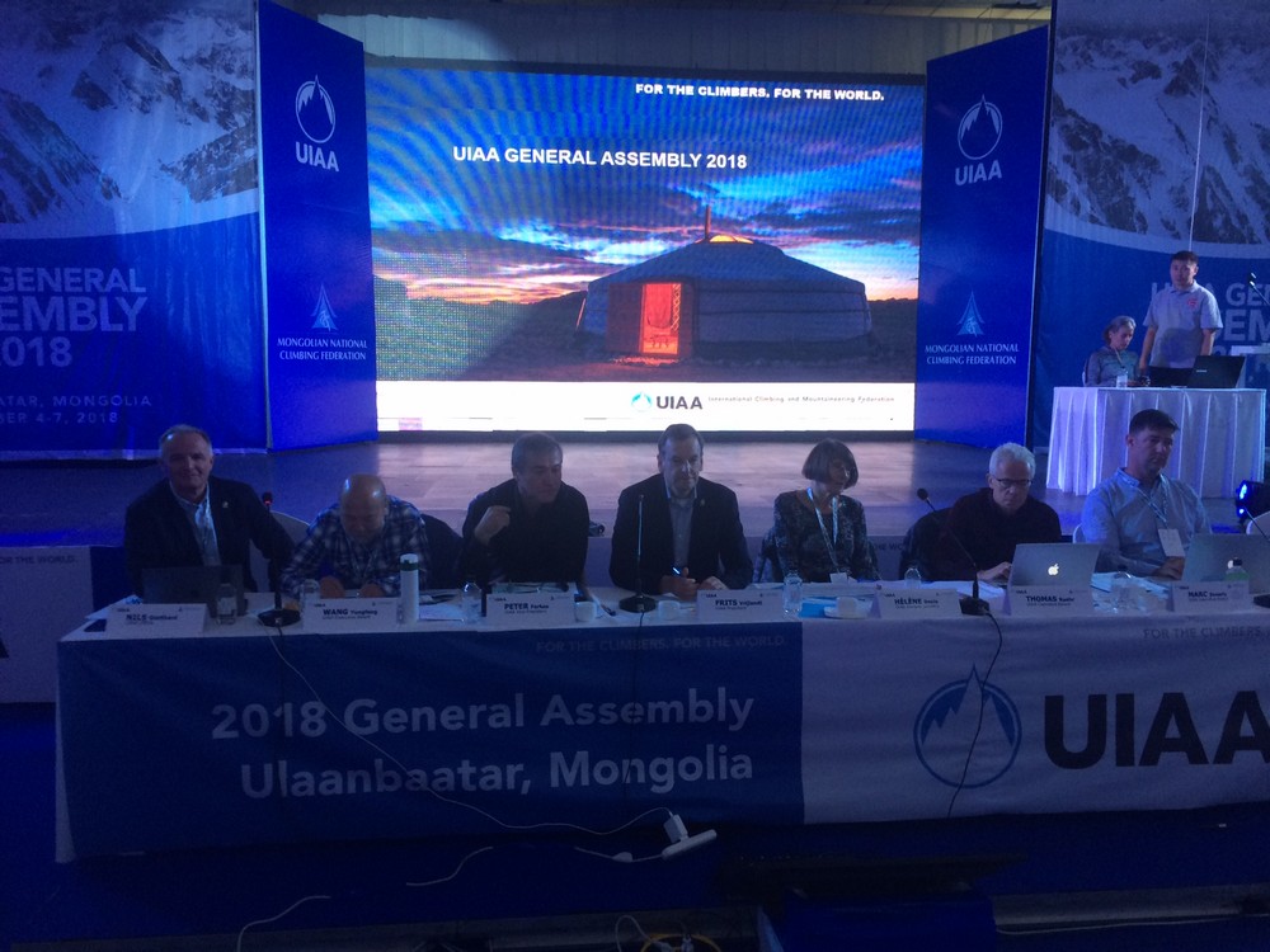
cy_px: 476
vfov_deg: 48.2
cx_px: 635
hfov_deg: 61.7
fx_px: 1064
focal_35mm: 29
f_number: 2.2
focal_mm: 4.15
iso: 50
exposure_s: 1/33
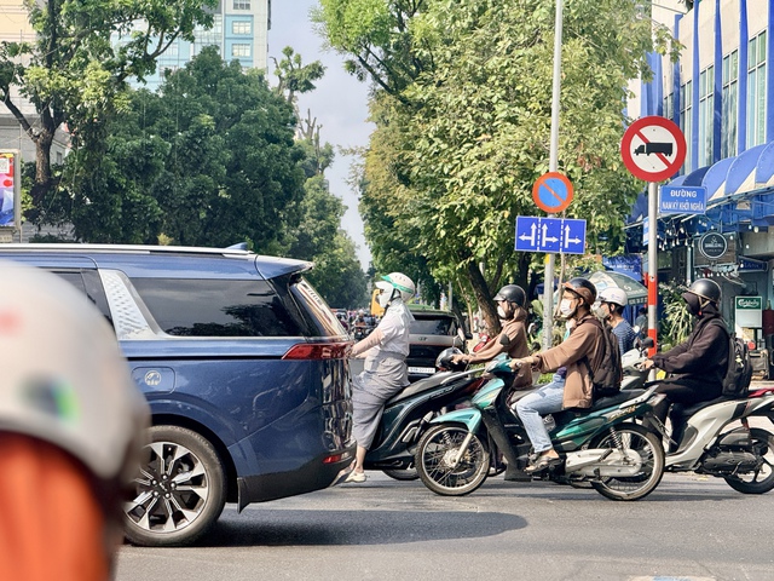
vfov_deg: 12.3
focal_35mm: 120
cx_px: 387
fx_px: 2683
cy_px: 290
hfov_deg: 16.4
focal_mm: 15.66
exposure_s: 1/880
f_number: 2.8
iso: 64
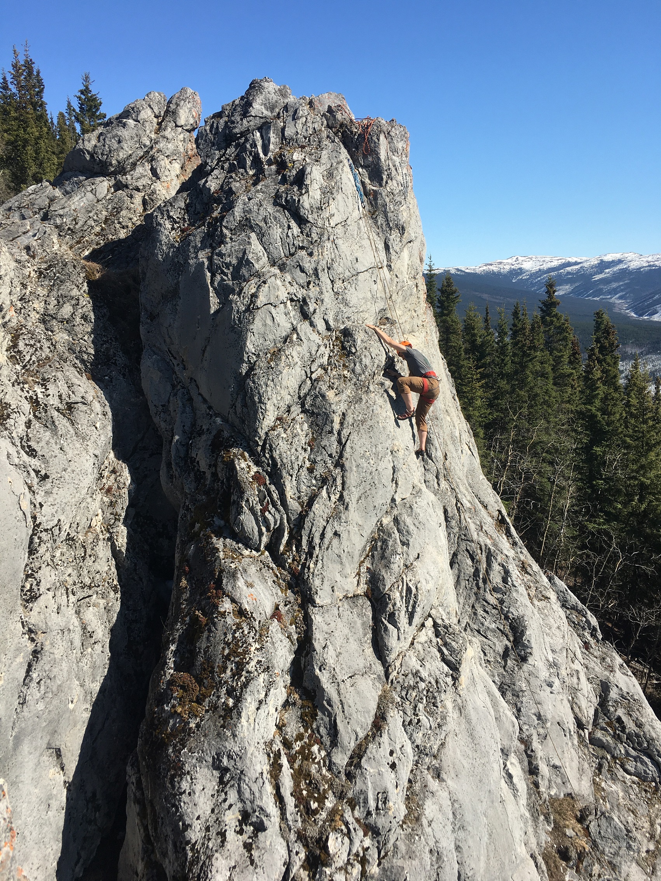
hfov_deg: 48.2
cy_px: 440
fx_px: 738
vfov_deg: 61.7
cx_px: 330
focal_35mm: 29
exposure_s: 1/1451
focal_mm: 4.15
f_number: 2.2
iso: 25
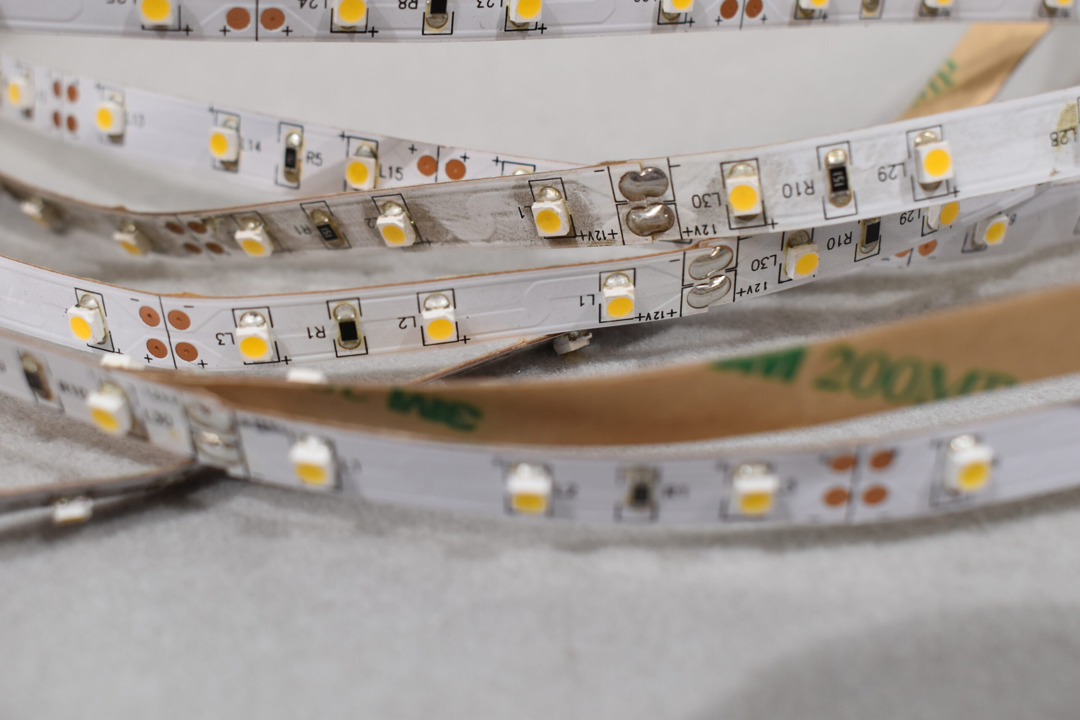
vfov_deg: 29.9
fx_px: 1350
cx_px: 540
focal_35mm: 45
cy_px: 360
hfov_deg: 43.6
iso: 400
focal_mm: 30
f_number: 7.1
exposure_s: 1/60
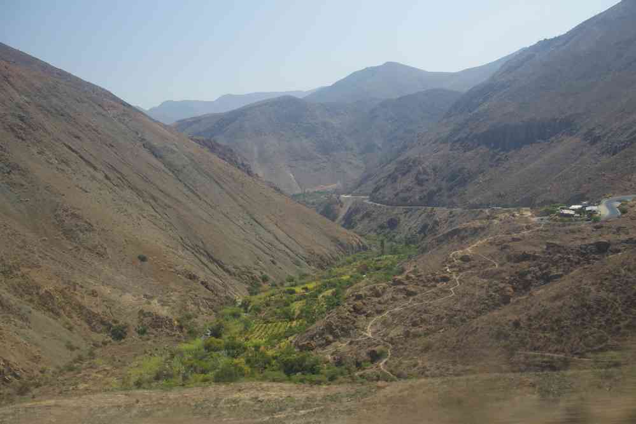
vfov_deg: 38.4
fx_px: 609
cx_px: 318
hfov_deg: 55.1
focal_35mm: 34
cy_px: 212
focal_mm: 23
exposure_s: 1/50
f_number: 10
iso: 200
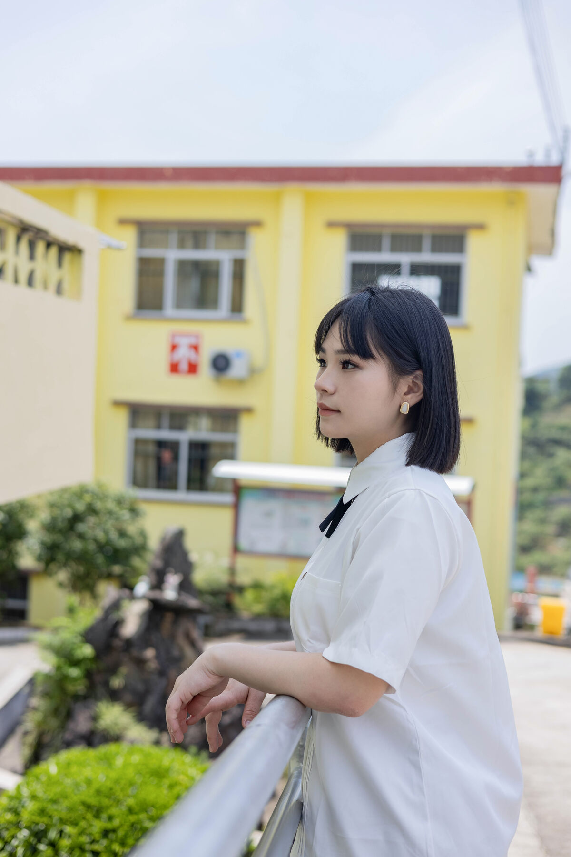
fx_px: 1189
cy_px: 428
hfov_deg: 27.0
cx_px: 286
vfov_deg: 39.6
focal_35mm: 50
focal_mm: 50
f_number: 3.2
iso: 125
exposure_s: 1/1000
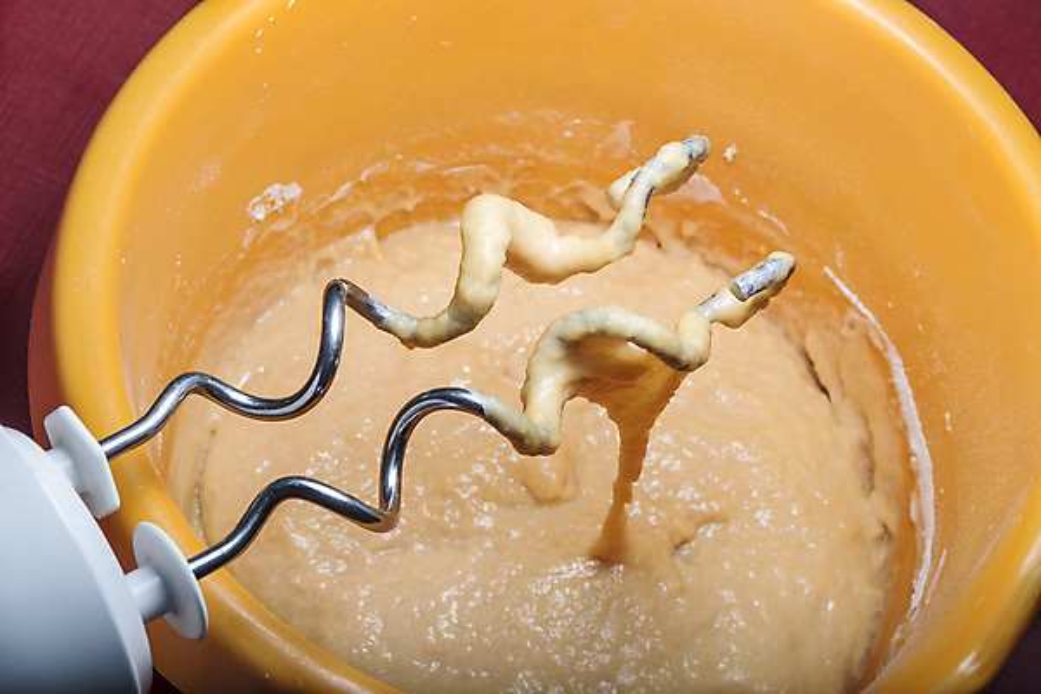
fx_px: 3036
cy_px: 347
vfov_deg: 13.0
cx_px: 520
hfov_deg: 19.5
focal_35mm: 105
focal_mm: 105
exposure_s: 1/320
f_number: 22
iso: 50
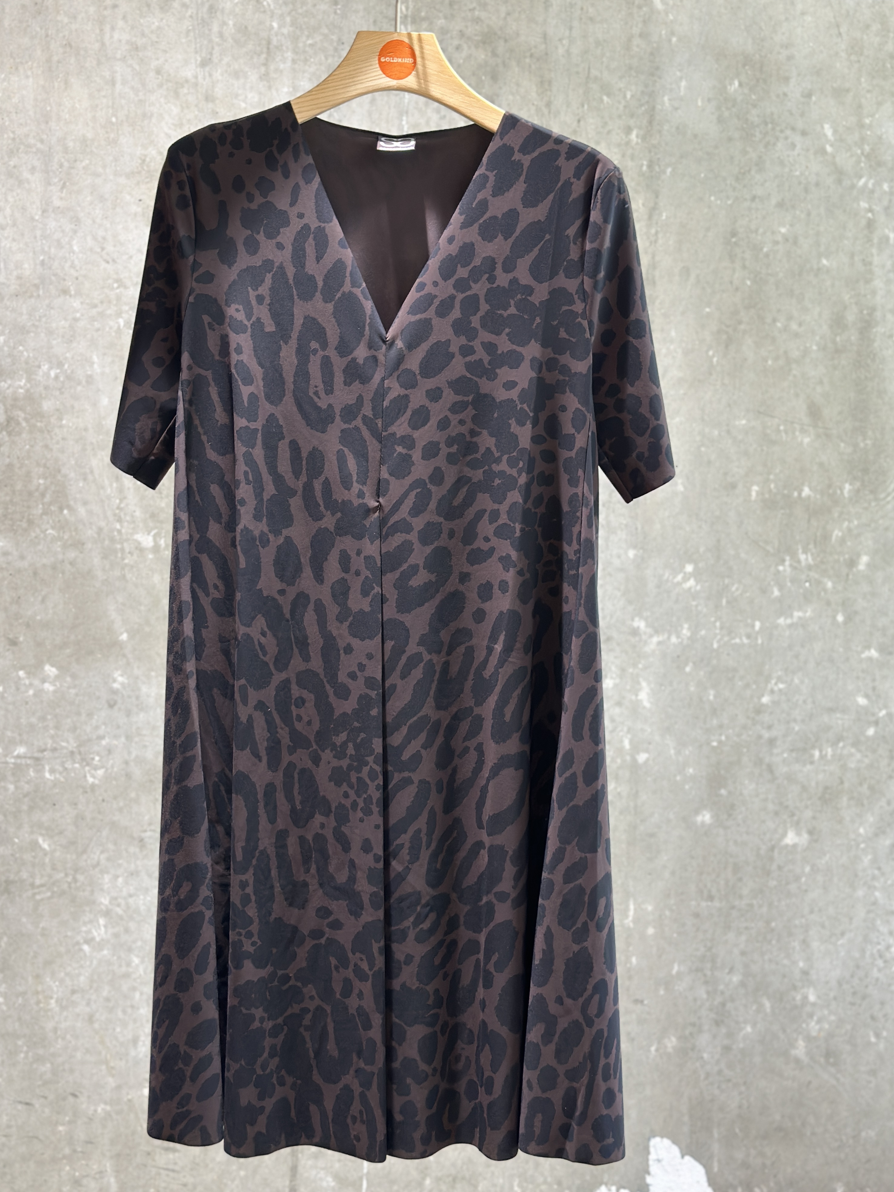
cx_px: 447
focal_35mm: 49
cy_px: 590
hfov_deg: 29.7
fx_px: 1687
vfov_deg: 38.9
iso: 160
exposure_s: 1/50
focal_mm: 6.86
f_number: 1.78
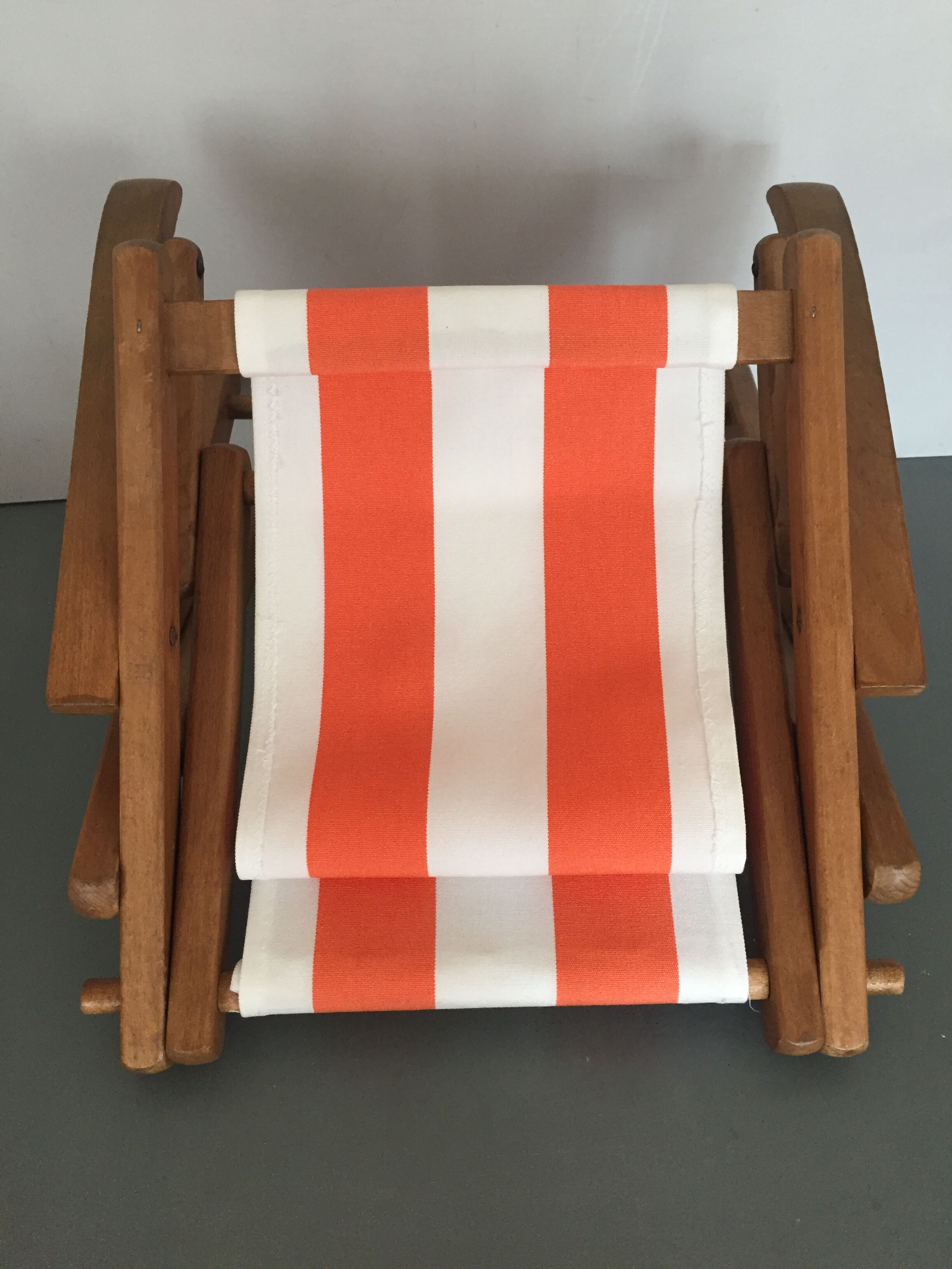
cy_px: 634
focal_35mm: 29
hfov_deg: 48.2
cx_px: 476
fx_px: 1063
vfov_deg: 61.7
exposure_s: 1/33
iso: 160
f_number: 2.2
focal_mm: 4.15
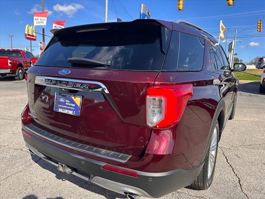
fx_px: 184
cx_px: 132
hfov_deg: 71.6
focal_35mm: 24
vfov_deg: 56.8
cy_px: 100
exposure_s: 1/1988
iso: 80
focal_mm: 6.86
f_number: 1.78
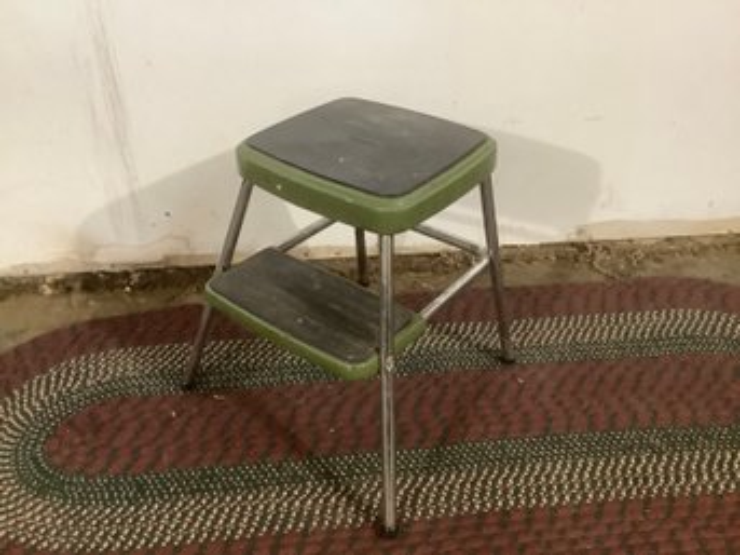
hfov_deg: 58.4
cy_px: 278
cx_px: 370
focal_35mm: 31
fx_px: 662
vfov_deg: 45.4
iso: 500
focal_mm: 3.3
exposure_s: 1/30
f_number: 2.4
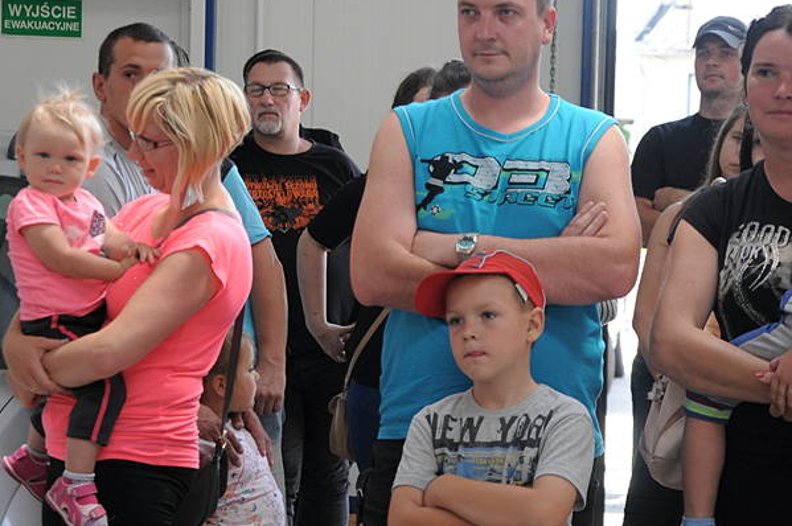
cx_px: 402
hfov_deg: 15.5
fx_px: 2901
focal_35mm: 132
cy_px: 208
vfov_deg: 10.4
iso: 800
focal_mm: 62
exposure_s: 1/160
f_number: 5.6
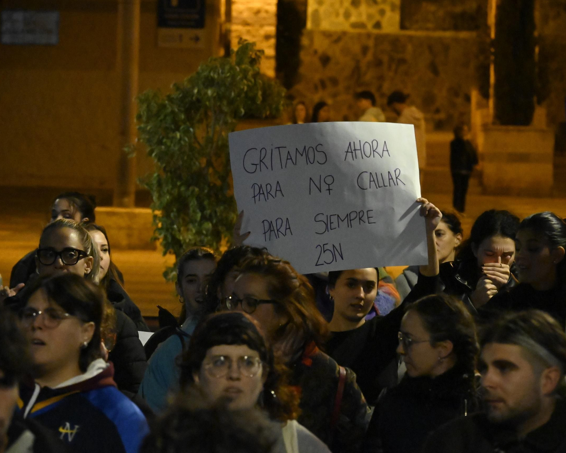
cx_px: 284
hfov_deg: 9.5
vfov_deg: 7.6
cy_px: 227
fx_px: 3417
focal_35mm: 204
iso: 16000
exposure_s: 1/125
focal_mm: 120
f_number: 6.3
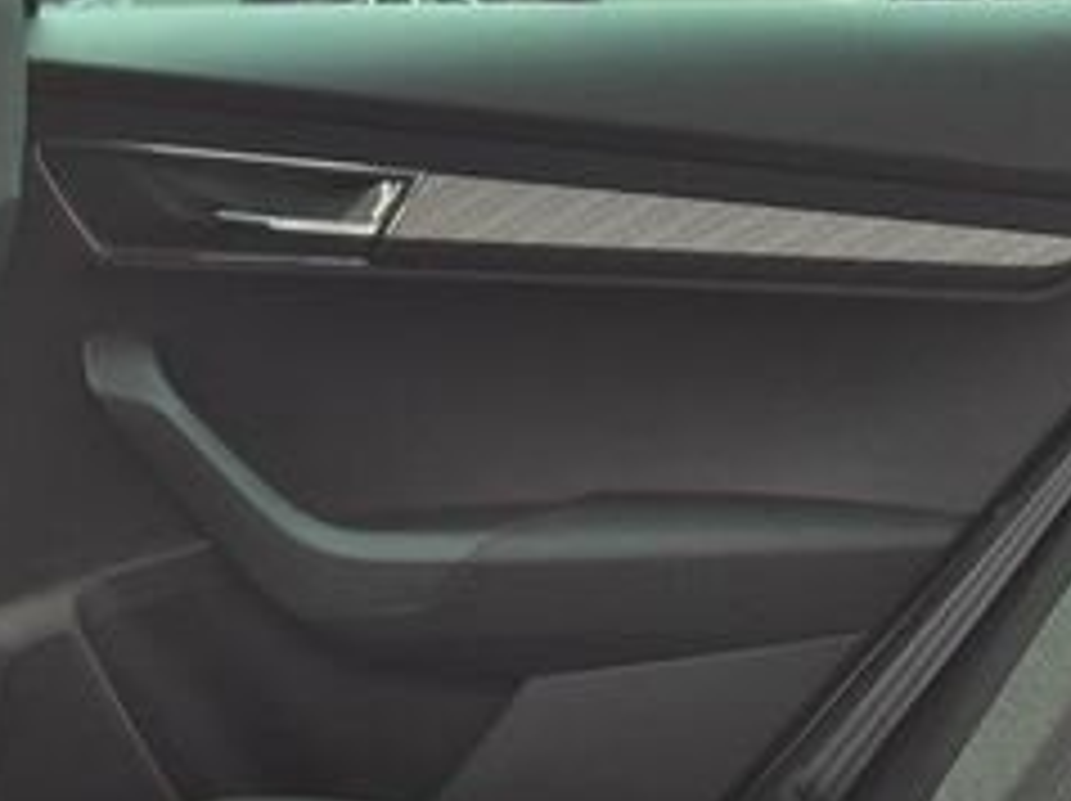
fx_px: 3060
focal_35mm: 99
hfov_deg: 19.0
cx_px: -135
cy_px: 774
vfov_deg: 14.7
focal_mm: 5.4
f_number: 1.8
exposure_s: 1/180
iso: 80
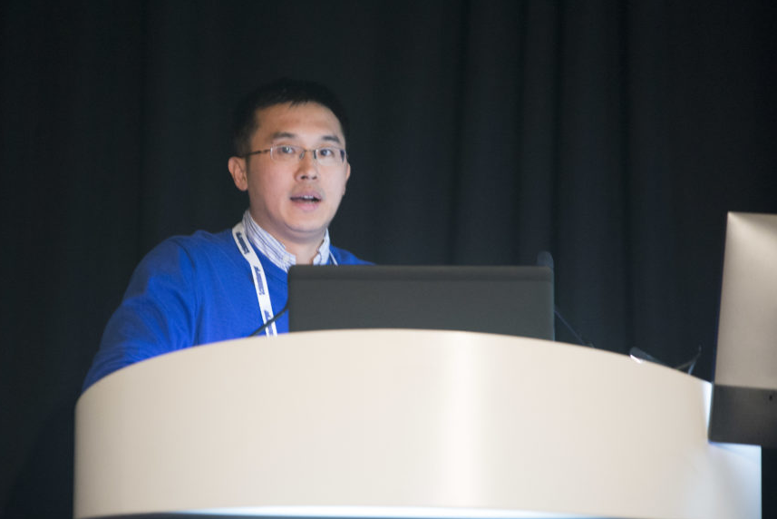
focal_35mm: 239
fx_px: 5160
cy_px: 280
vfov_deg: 5.8
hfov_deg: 8.6
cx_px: 328
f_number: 3.2
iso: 4000
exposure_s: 1/25
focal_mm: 200
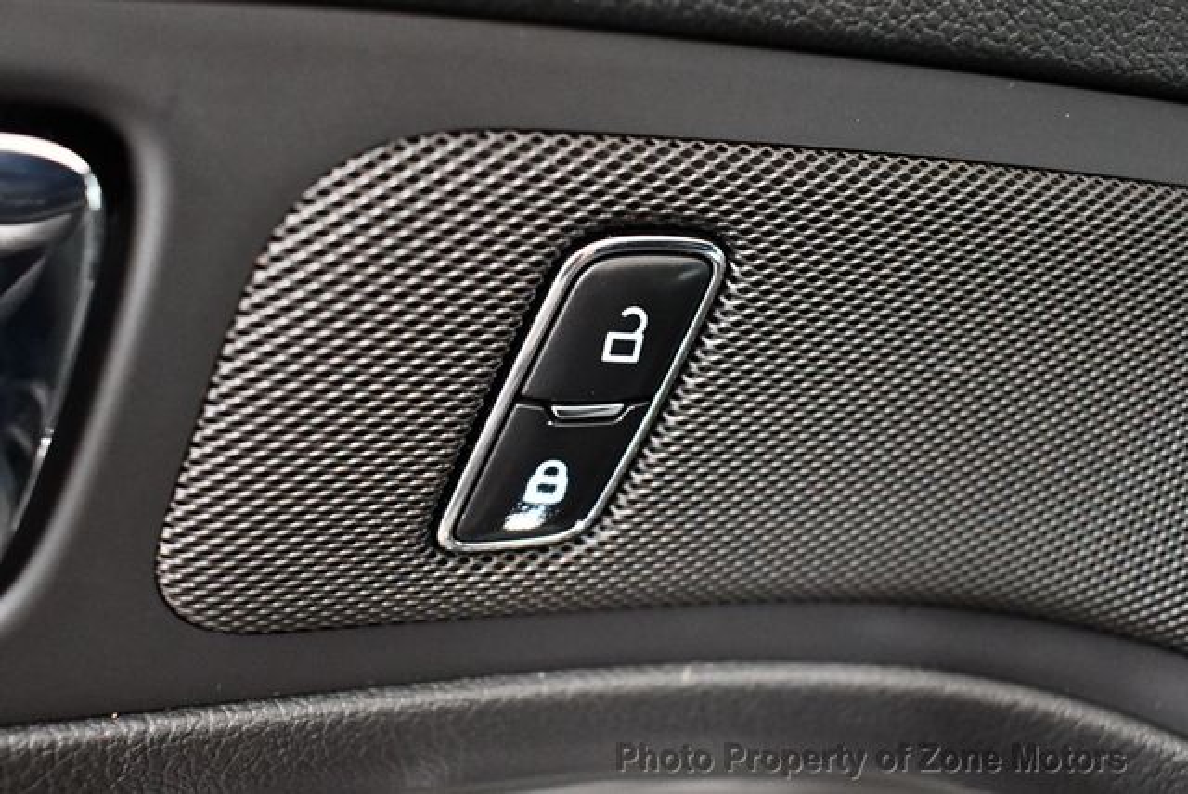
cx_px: 594
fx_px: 1189
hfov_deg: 53.1
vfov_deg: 36.9
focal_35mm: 36
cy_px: 397
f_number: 3.5
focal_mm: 18
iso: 6400
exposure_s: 1/60
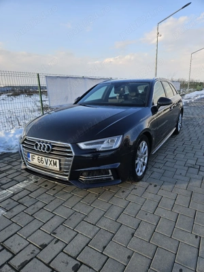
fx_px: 181
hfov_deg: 58.9
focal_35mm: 23
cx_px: 102
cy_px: 136
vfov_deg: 73.9
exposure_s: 1/435
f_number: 1.8
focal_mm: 5.4
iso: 25
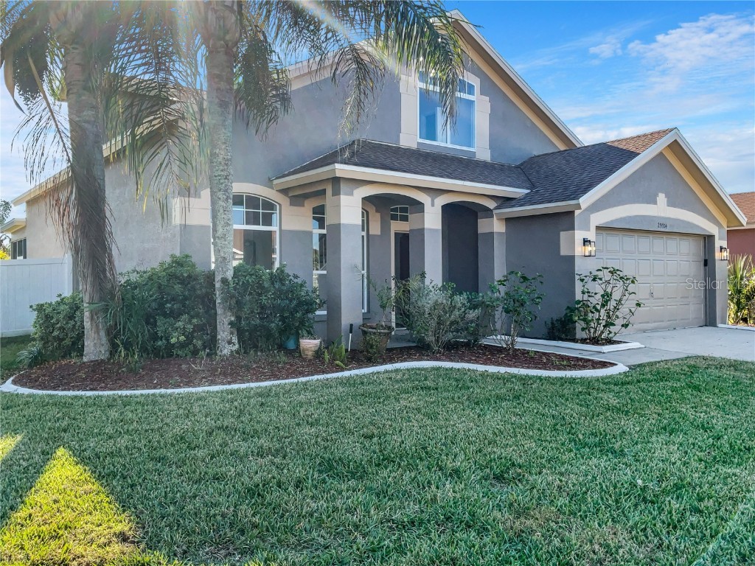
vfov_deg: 48.2
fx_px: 633
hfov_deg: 61.7
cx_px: 378
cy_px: 283
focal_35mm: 29
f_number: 1.8
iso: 16
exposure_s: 1/1000
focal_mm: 3
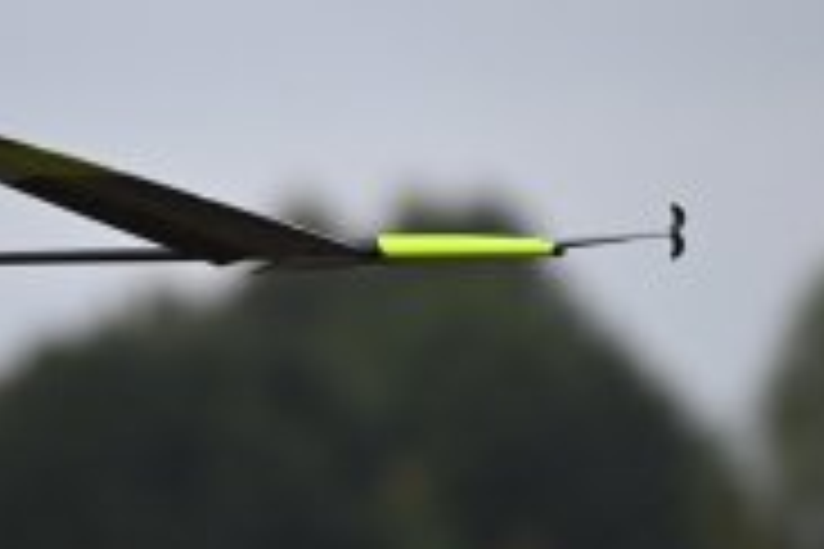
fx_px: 24855
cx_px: 245
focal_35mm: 1086
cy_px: 351
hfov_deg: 1.9
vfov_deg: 1.3
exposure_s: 1/800
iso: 1250
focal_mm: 400
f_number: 6.3
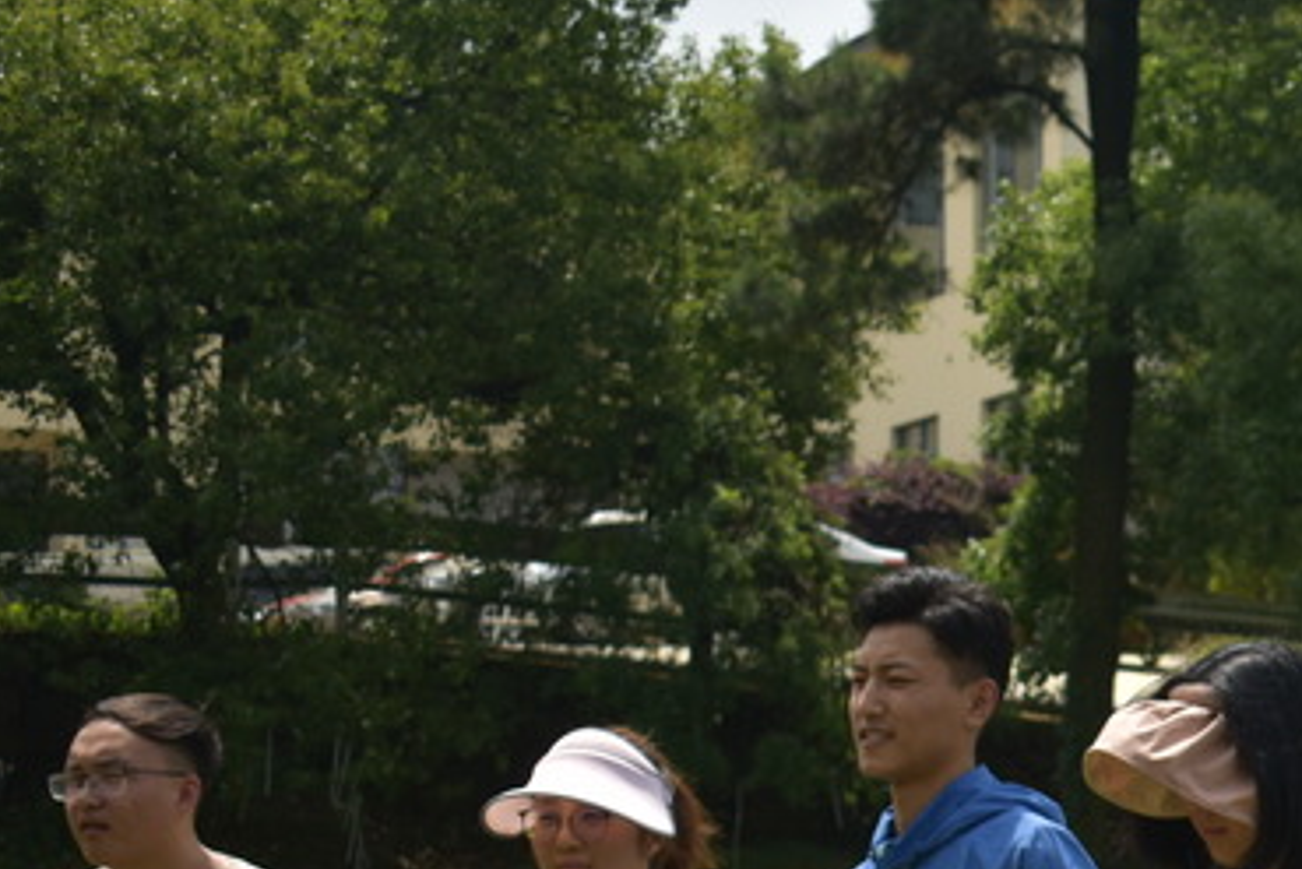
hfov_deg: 18.7
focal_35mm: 101
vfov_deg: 13.2
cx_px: 1675
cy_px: 1001
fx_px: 3667
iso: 100
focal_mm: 25
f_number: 4
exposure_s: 1/800
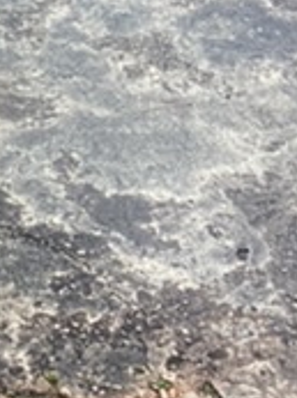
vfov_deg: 15.9
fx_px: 1320
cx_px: -99
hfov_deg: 12.4
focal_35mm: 115
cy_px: -170
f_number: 2.4
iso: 25
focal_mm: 3.3
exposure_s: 1/136
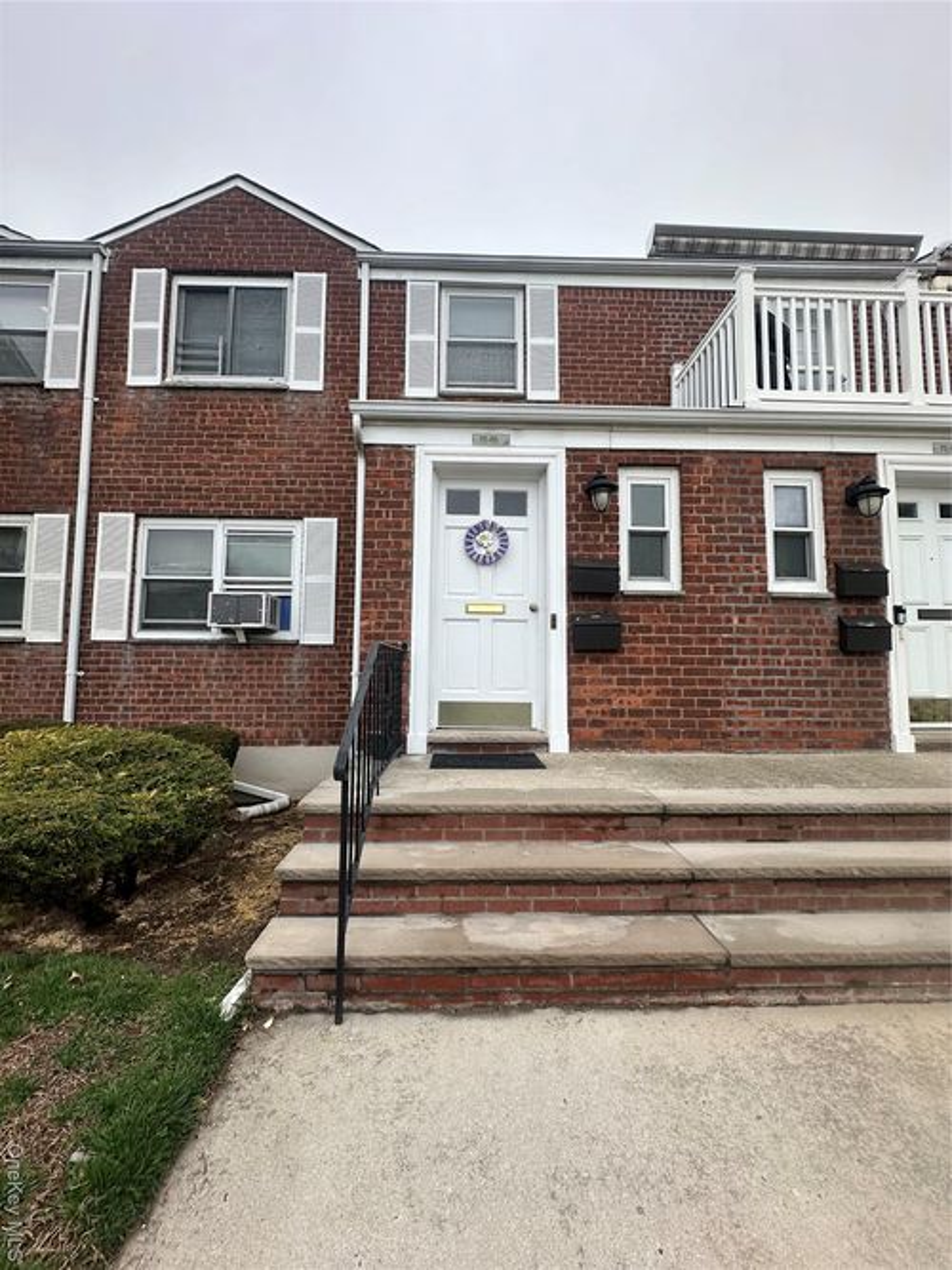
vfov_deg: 102.1
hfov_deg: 85.7
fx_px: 514
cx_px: 476
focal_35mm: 14
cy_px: 635
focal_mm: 2.22
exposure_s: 1/523
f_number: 2.2
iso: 40
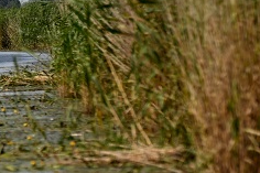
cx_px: -174
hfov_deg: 1.7
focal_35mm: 1209
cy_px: 73
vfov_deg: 1.1
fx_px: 8725
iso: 100
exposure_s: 1/640
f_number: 6.3
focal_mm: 300
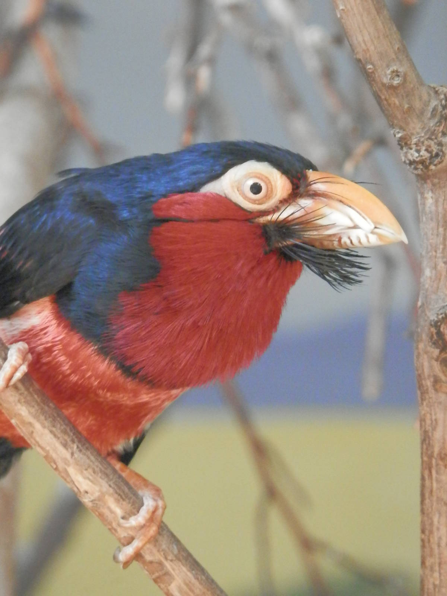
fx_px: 8609
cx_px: 224
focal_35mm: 500
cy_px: 298
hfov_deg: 3.0
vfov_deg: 4.0
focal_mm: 90
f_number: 6.9
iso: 800
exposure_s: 1/25
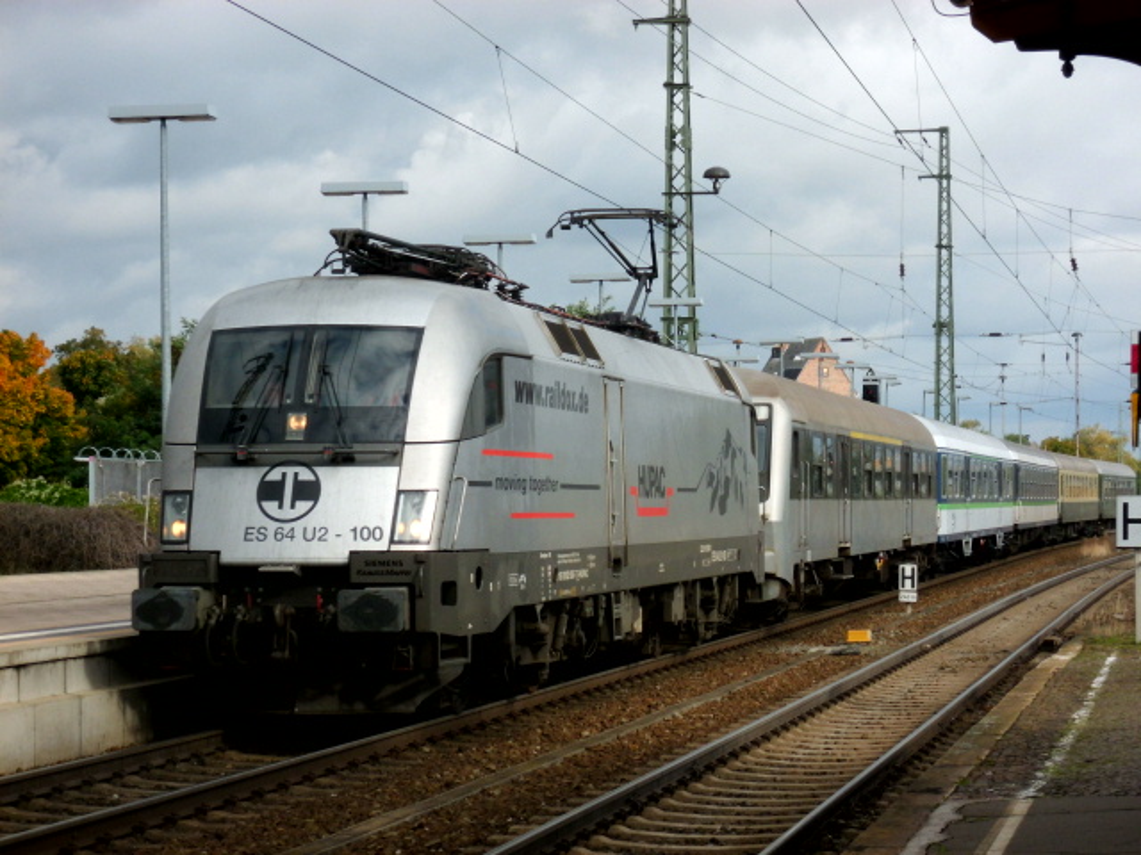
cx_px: 570
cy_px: 428
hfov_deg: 20.7
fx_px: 3131
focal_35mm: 95
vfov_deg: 15.6
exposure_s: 1/304
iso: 100
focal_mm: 17
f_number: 5.7
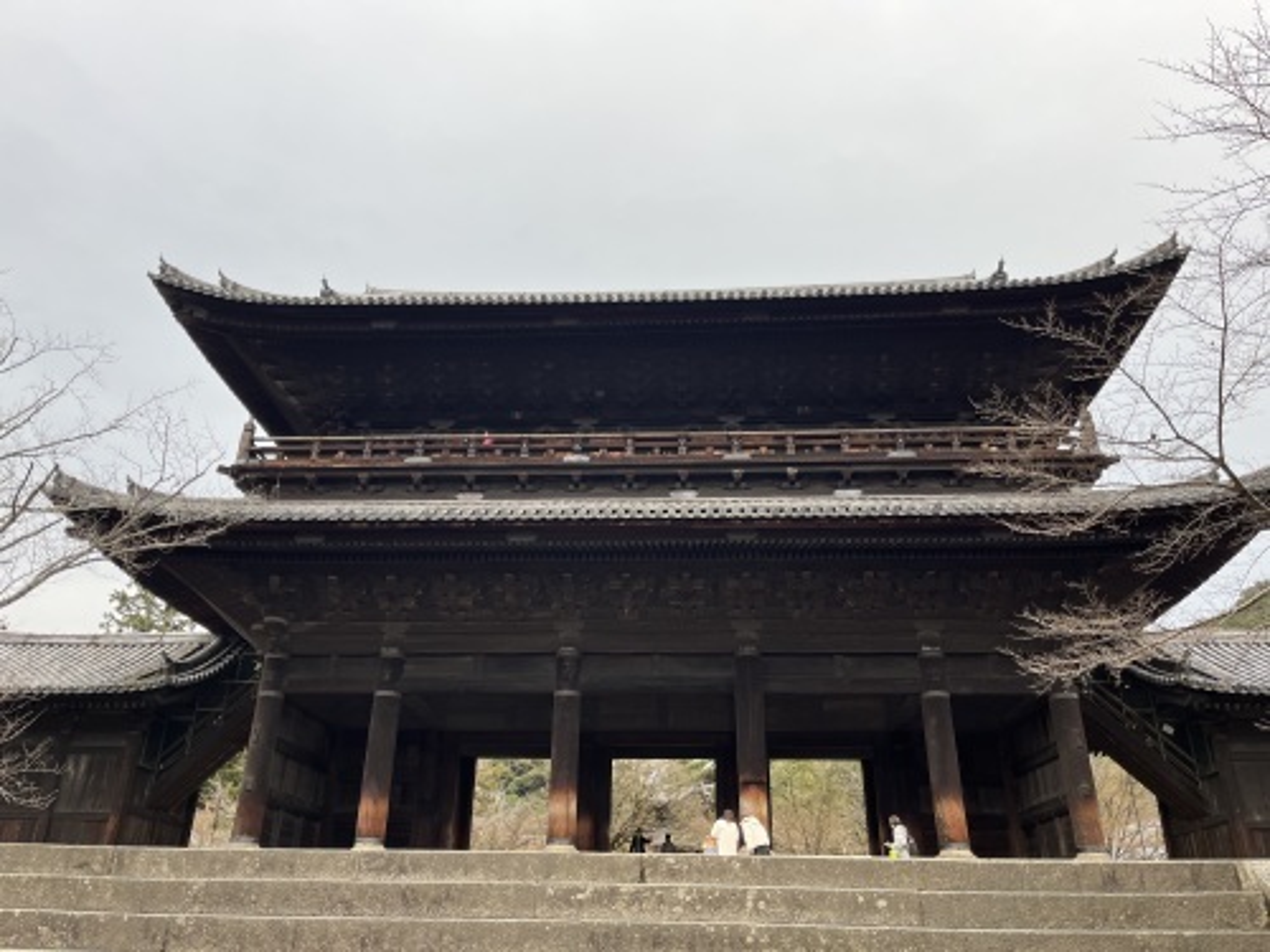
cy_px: 476
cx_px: 635
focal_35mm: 26
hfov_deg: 67.3
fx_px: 954
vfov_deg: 53.1
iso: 32
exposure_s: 1/139
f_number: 1.6
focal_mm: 5.1
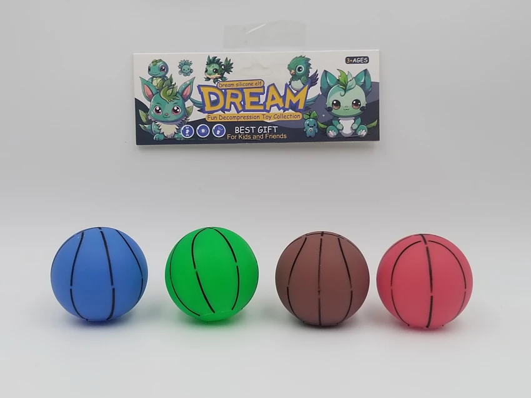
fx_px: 782
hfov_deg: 37.5
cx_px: 266
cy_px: 199
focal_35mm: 51
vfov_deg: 28.5
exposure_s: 1/100
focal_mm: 4.75
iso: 150
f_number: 1.8
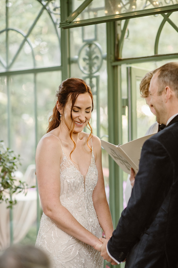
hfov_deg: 16.1
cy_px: 134
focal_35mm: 85
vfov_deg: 23.9
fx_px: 631
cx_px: 89
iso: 1000
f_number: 2
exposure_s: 1/400
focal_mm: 85
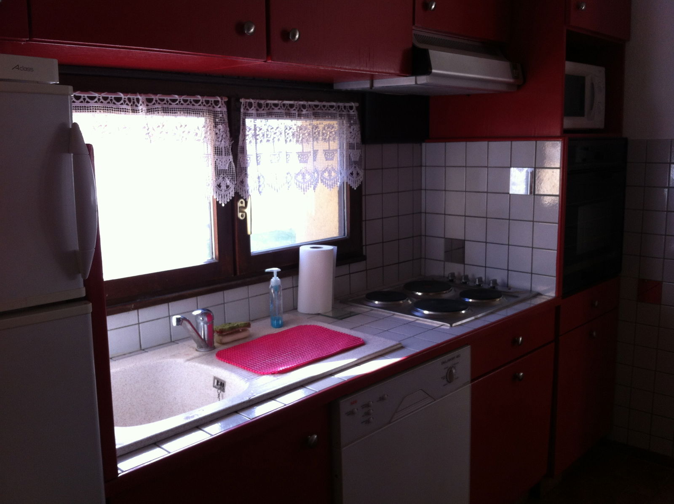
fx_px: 680
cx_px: 337
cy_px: 252
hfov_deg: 52.7
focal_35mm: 35
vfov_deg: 40.6
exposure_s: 1/60
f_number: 2.8
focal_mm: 3.85
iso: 80
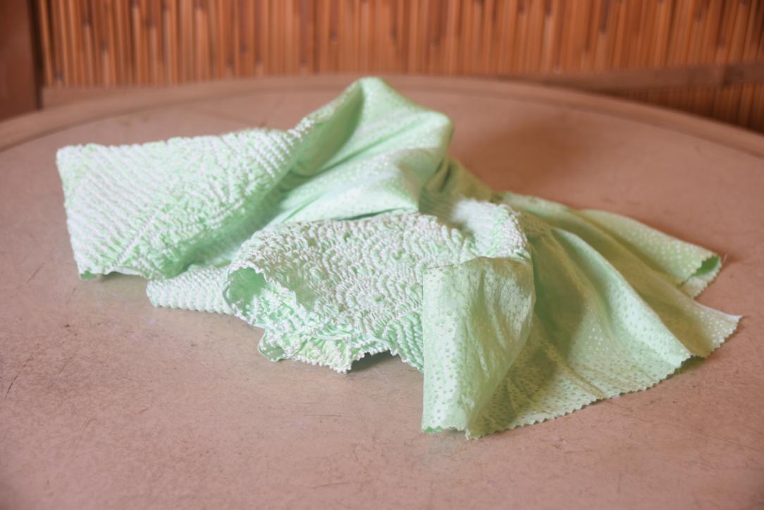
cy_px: 255
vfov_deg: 20.6
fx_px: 1401
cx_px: 382
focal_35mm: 66
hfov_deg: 30.5
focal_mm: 44
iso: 400
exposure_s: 1/125
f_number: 5.6
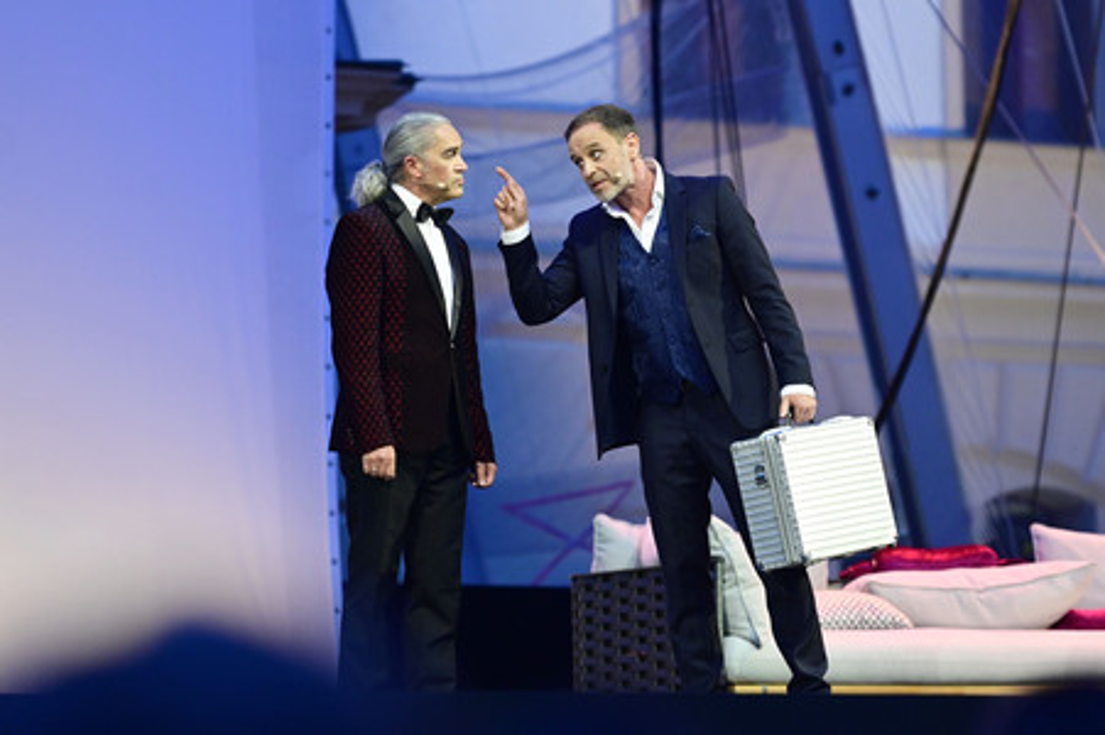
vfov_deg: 9.1
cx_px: 552
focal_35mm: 150
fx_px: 4601
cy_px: 368
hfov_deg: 13.7
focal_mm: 150
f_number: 3.2
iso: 2500
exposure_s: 1/320
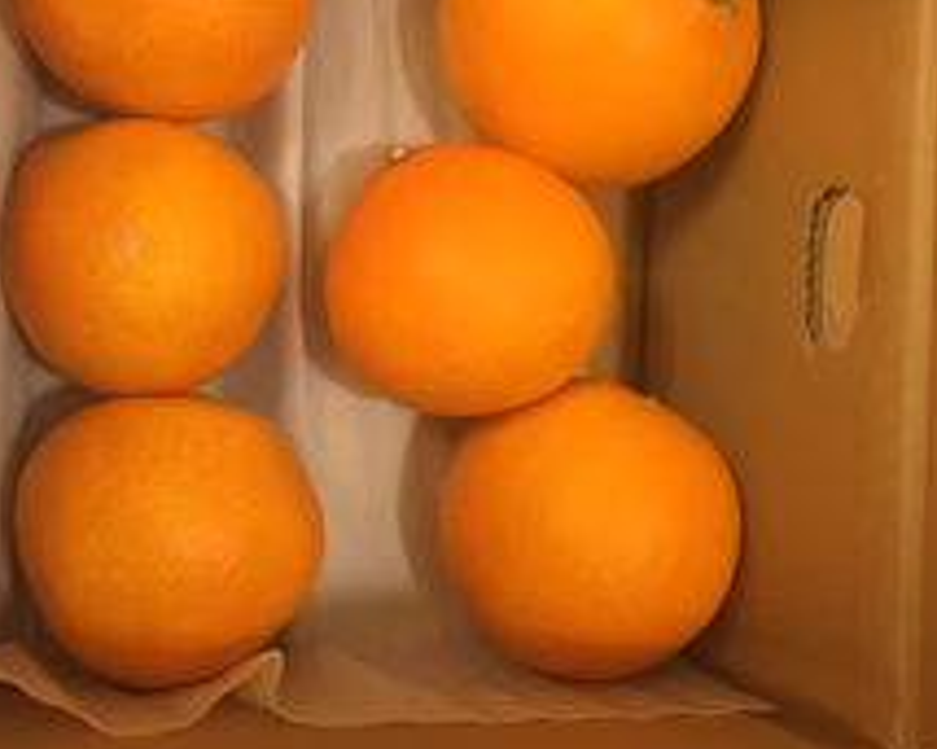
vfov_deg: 28.5
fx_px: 1469
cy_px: 302
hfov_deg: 35.1
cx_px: 328
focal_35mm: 53
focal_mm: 4.15
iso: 250
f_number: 2.2
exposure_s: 1/15
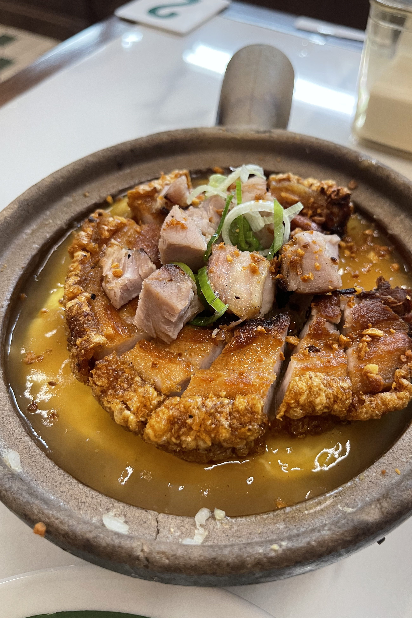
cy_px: 305
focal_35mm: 27
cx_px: 232
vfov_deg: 67.4
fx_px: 463
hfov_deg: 47.8
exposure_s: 1/50
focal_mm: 5.1
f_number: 1.6
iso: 160
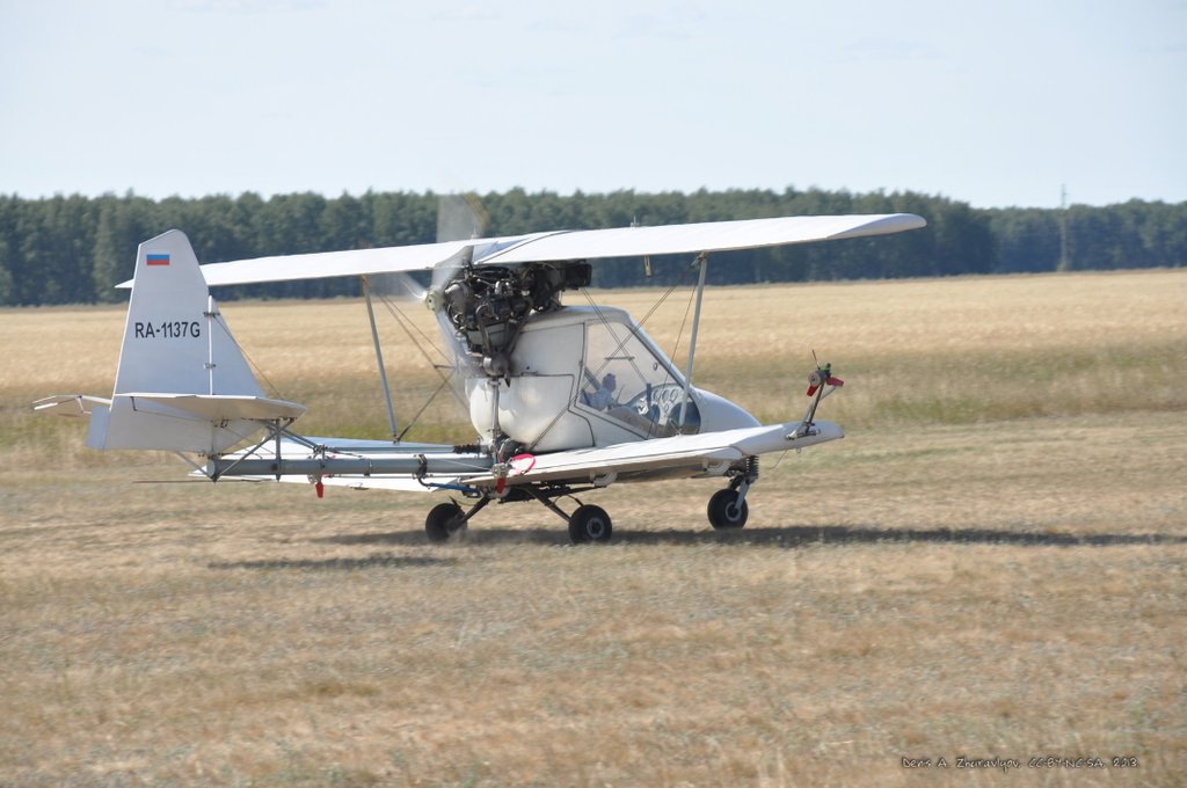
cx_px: 594
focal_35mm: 188
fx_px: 6174
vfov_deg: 7.3
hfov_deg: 11.0
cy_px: 394
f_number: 8
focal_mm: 125
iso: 200
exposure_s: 1/160
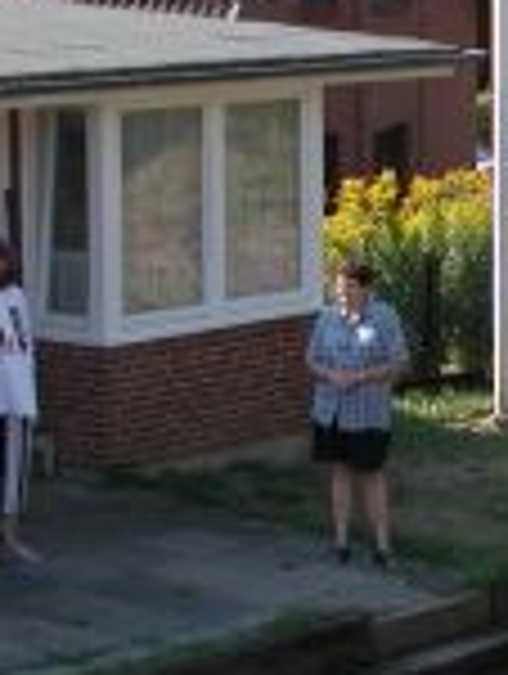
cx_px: 634
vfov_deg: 13.2
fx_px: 2907
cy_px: 297
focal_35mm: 149
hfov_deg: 9.8
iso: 100
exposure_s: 1/182
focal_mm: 8.9
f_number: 5
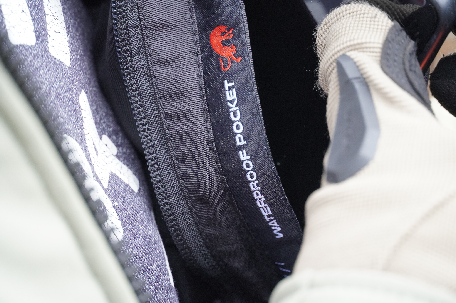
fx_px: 2088
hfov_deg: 12.5
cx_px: 228
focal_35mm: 165
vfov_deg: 8.3
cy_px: 152
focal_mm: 110
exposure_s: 1/200
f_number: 5.6
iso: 1600
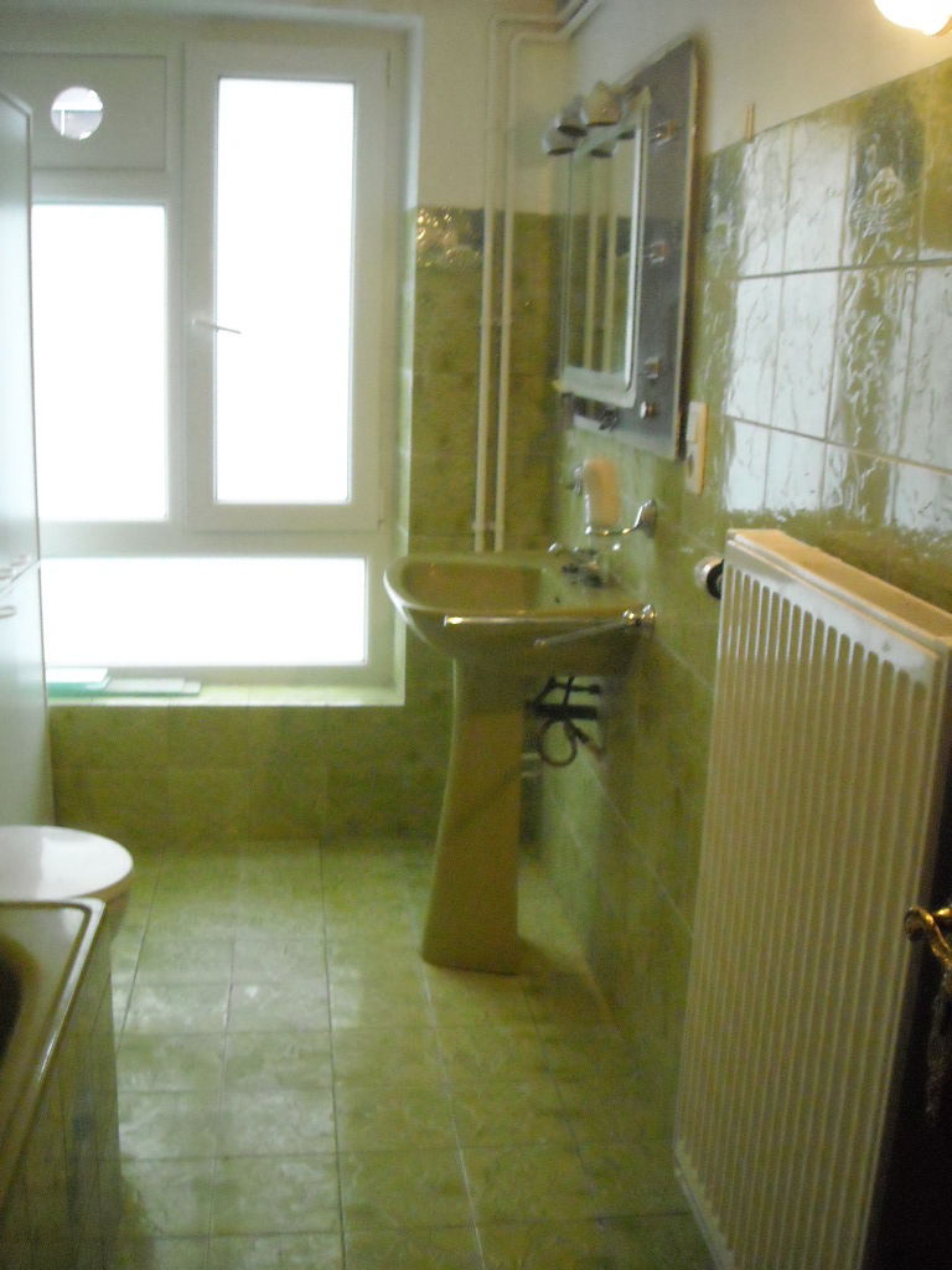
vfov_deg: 52.6
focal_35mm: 35
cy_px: 635
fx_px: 1283
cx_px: 476
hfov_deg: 40.7
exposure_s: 1/64
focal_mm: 5.7
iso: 800
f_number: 2.8
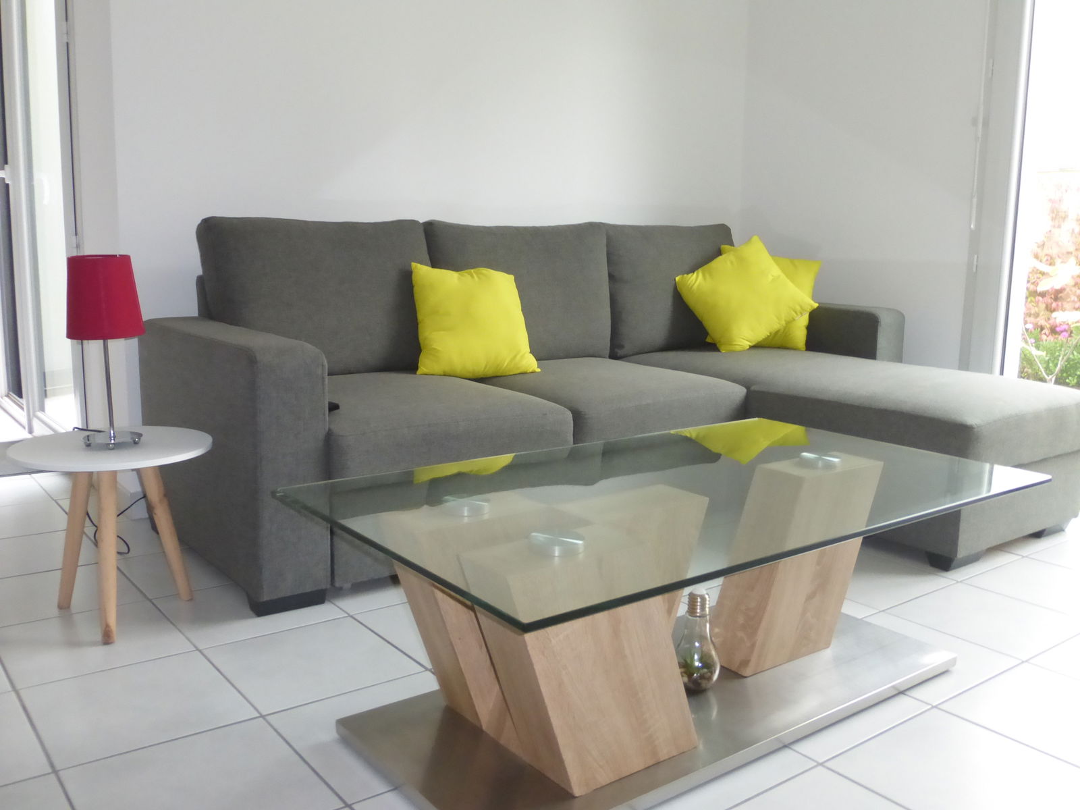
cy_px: 405
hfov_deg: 58.4
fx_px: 967
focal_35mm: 31
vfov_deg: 45.4
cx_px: 540
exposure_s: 1/60
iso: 500
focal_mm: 5.4
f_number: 3.6
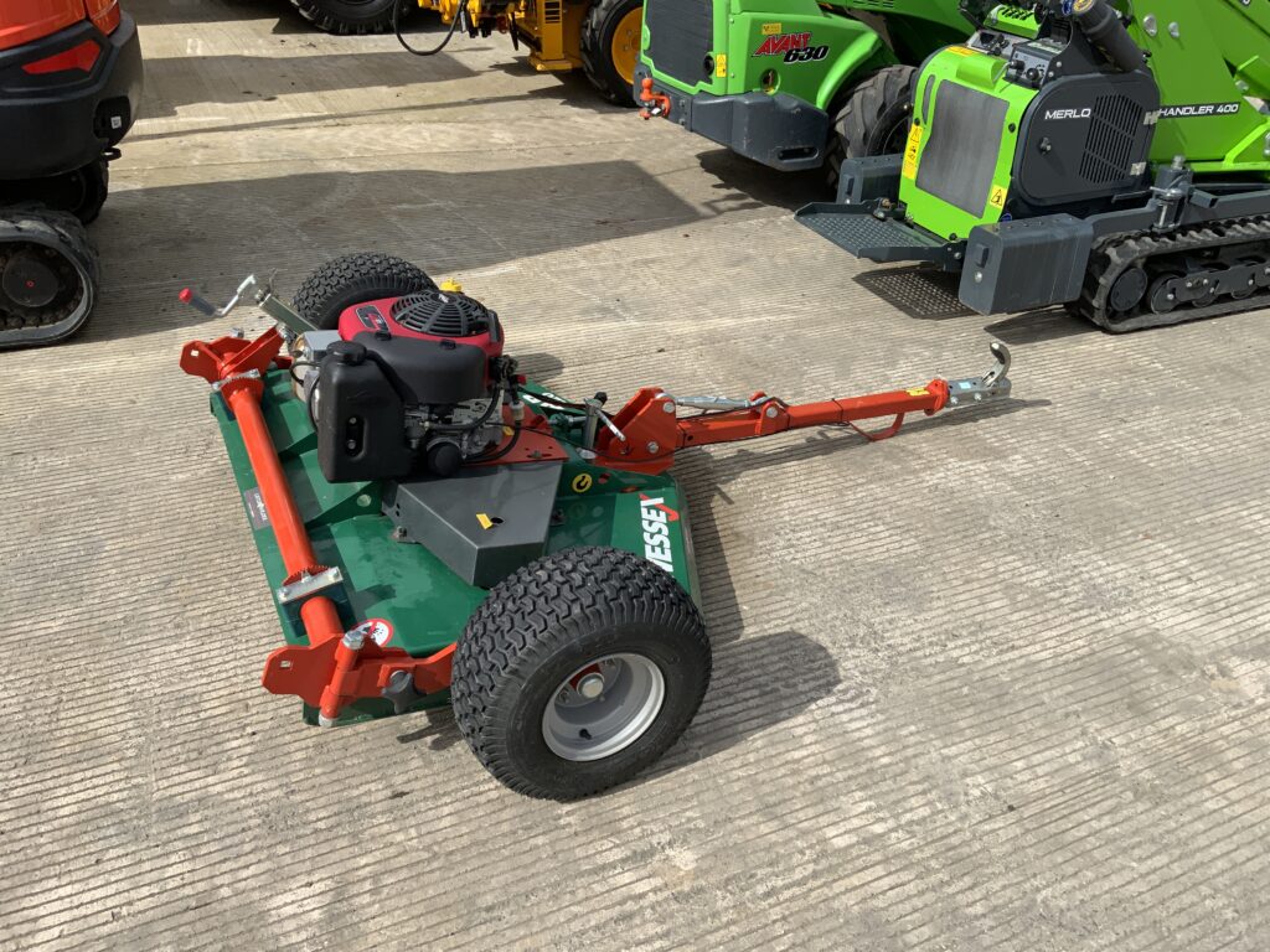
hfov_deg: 61.7
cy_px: 476
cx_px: 635
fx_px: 1064
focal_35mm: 29
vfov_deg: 48.2
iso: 16
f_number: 1.8
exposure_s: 1/2058
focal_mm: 3
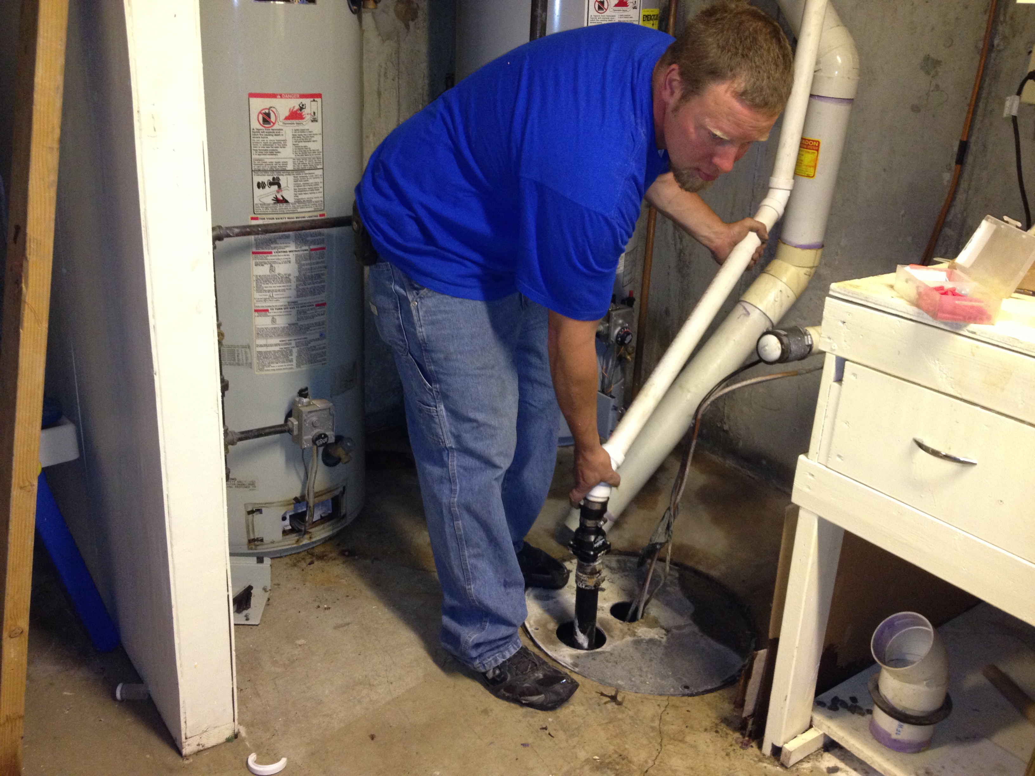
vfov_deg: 40.7
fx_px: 1046
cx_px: 518
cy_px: 388
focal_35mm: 35
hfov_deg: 52.6
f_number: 2.4
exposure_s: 1/20
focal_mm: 4.28
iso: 250
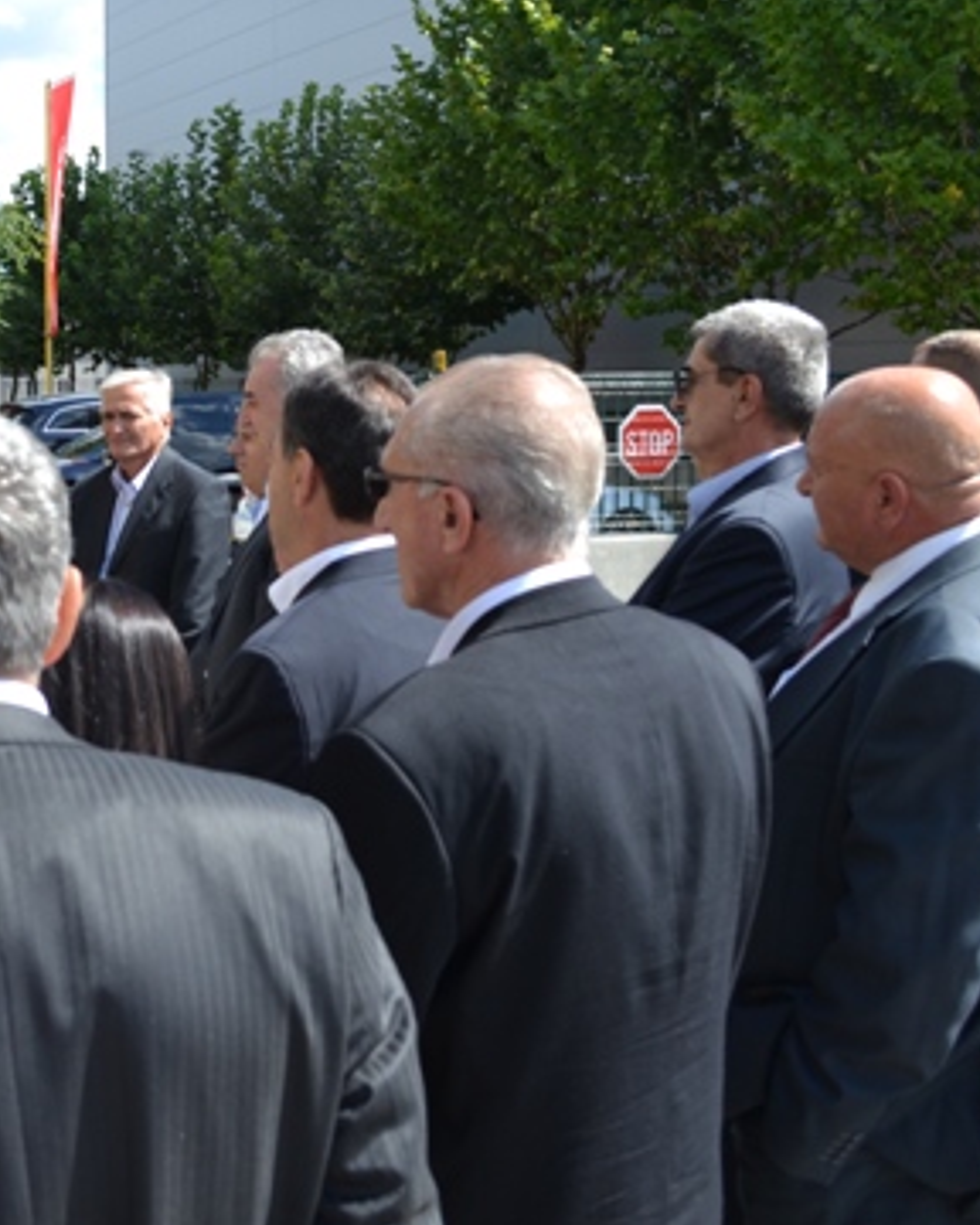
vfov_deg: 37.3
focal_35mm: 50
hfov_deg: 28.7
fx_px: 1813
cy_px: 526
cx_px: 51
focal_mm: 20
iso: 100
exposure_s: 1/200
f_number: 7.1
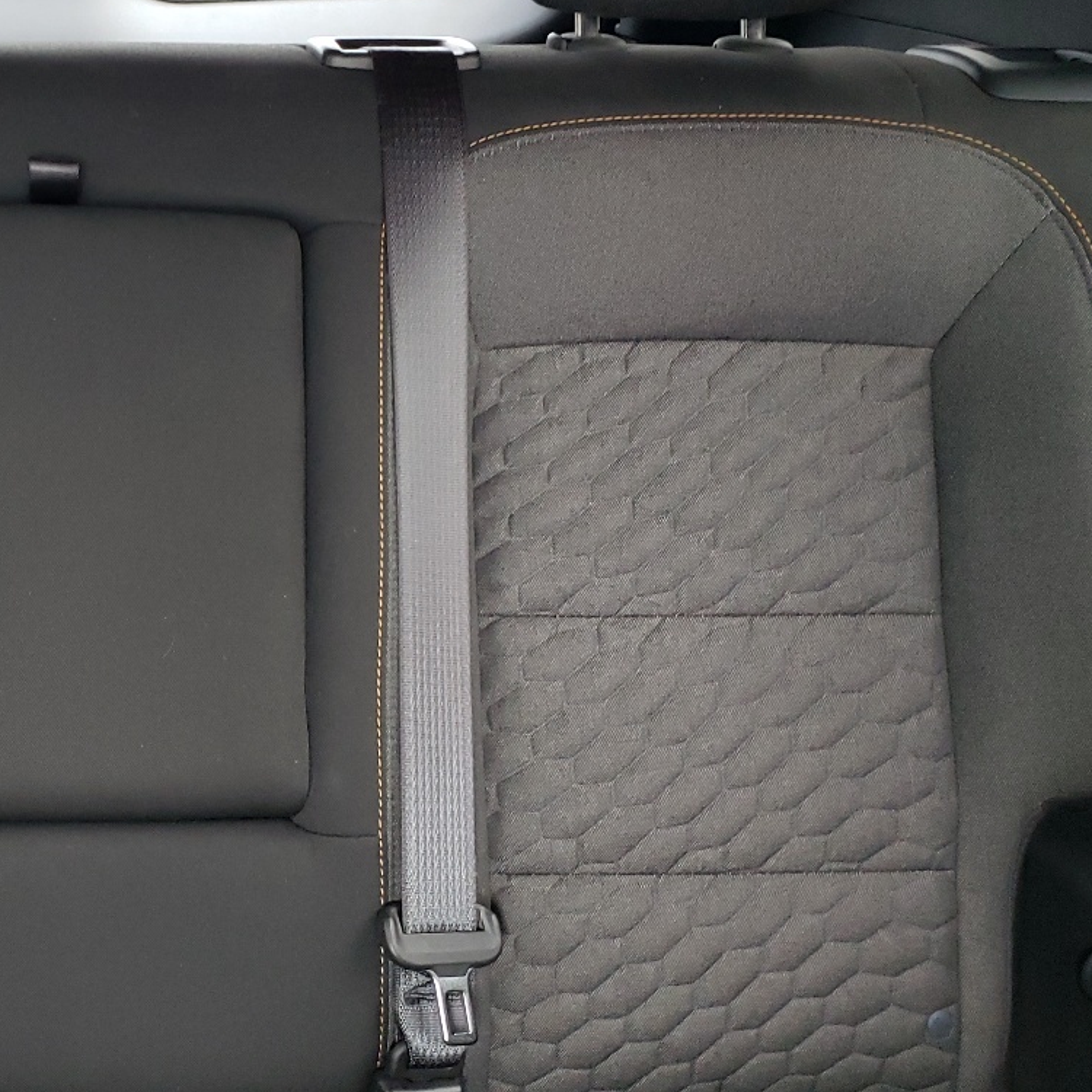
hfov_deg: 32.5
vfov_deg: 34.6
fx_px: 1749
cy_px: 483
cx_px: 63
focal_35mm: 49
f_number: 1.5
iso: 211
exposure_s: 1/60.2
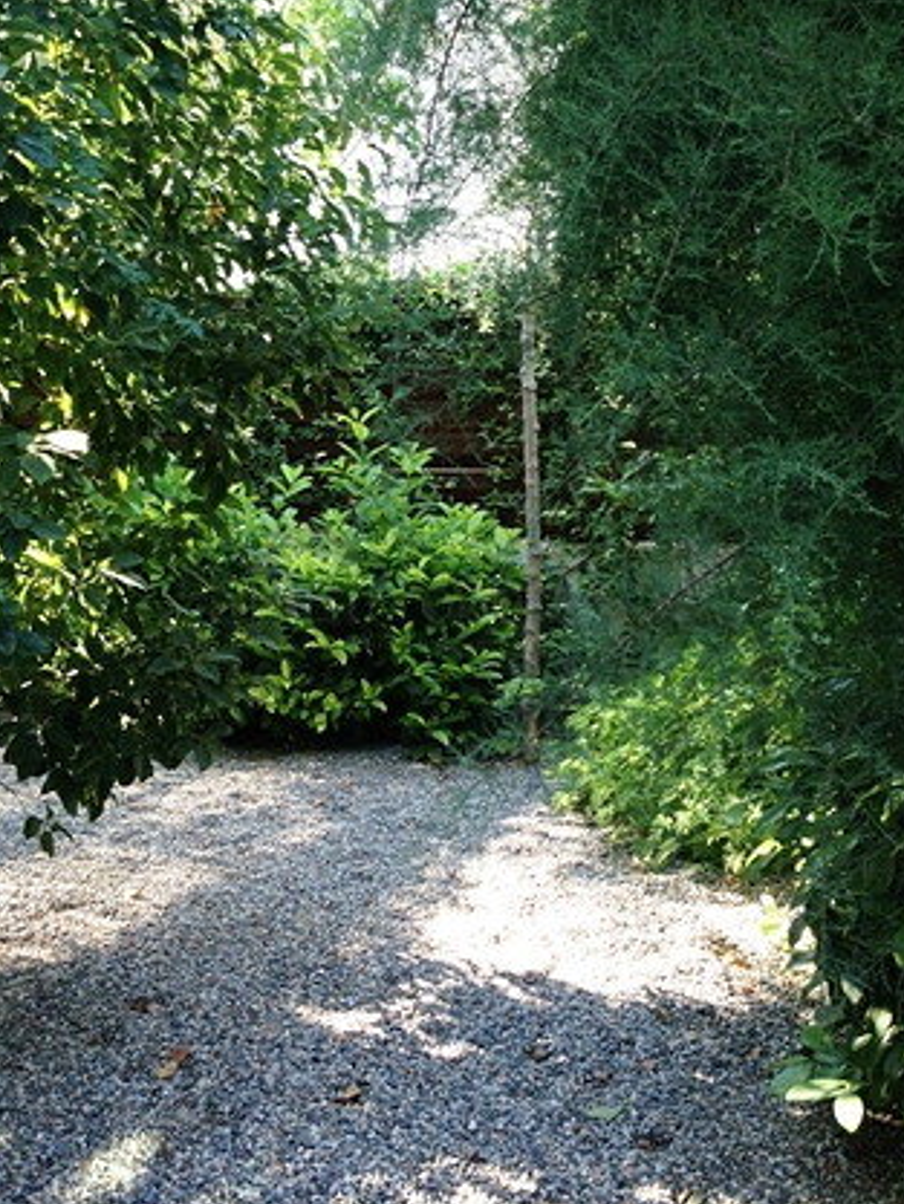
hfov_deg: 37.7
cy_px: 589
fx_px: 1322
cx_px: 425
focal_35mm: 38
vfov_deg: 49.0
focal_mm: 4.13
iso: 80
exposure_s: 1/120
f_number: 2.4
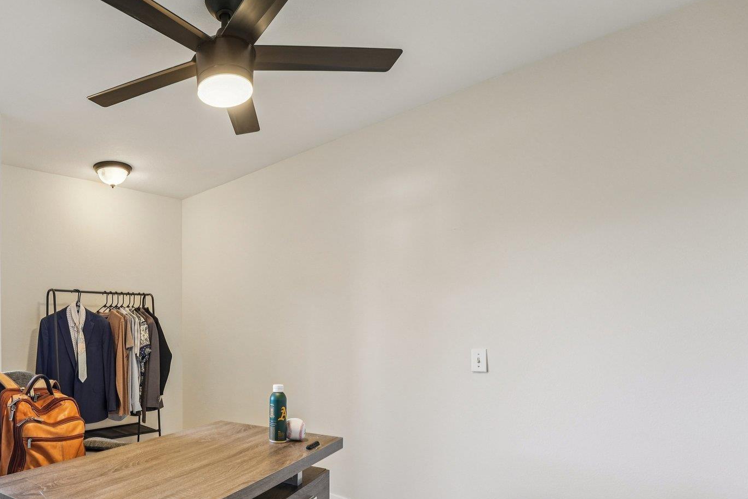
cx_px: 201
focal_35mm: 21
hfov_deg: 76.2
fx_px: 436
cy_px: 327
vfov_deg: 58.3
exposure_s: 1/20
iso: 640
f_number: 8
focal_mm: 14
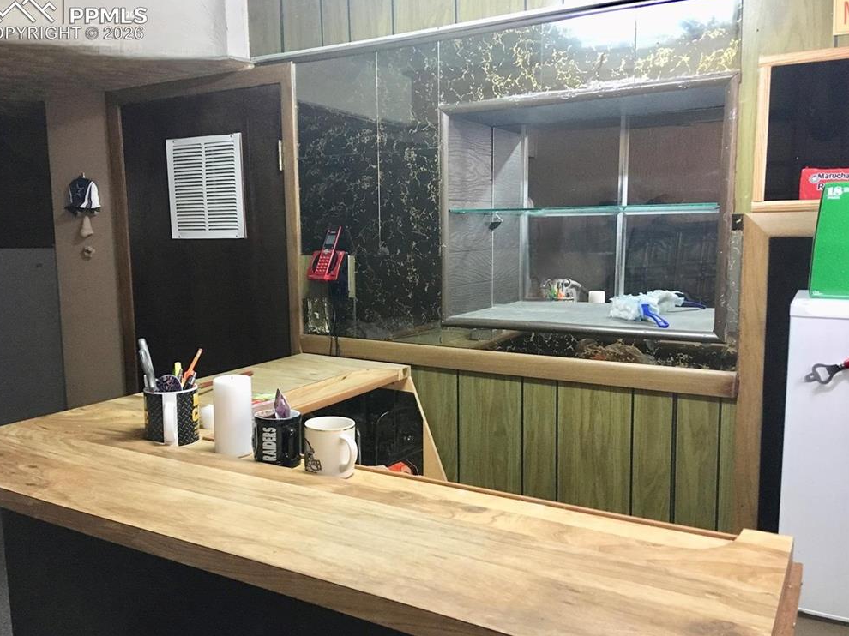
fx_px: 736
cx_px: 414
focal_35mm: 30
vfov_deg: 46.8
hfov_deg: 60.0
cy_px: 321
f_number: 2.2
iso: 250
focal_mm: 4.15
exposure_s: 1/15
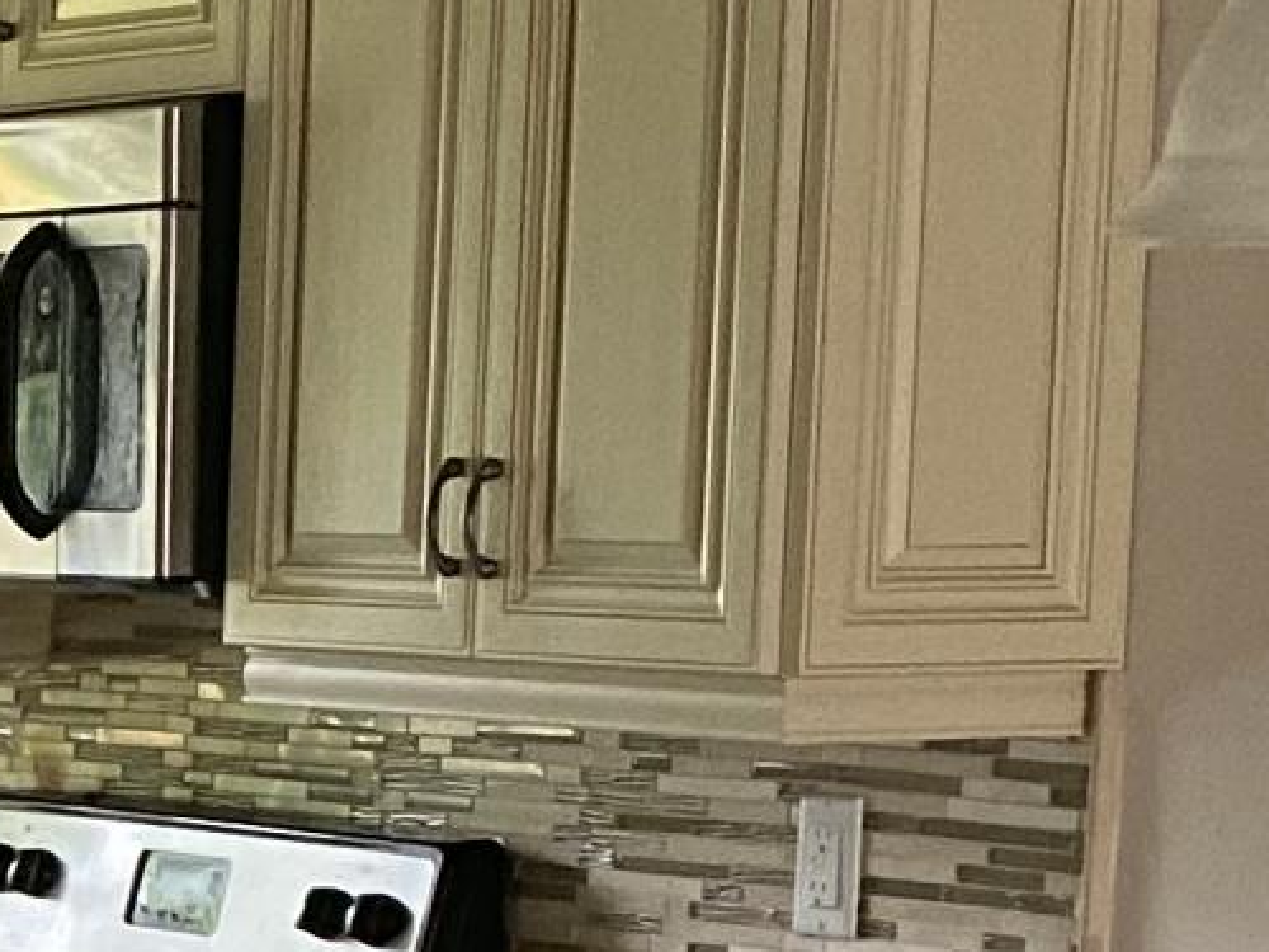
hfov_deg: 11.8
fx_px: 5719
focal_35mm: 156
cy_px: 1231
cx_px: -934
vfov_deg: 9.4
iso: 200
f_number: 1.8
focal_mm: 4.25
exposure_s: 1/60
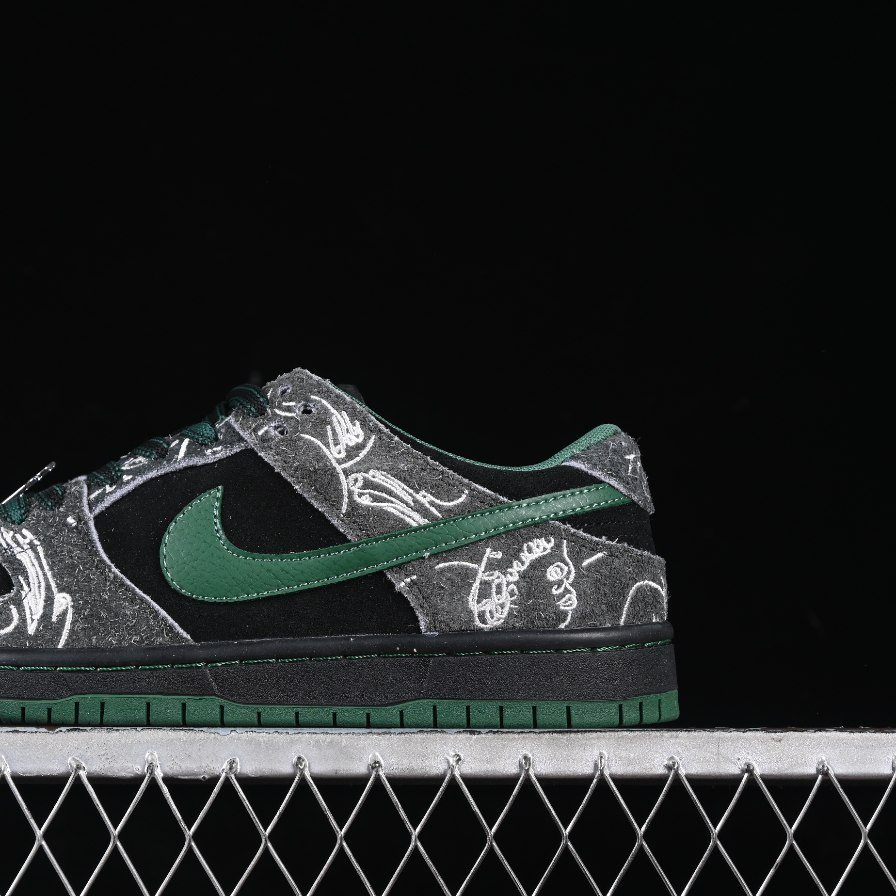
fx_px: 2811
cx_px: 225
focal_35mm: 96
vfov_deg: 18.1
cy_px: 447
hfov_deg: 18.0
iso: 160
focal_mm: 50
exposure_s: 1/60
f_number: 6.3
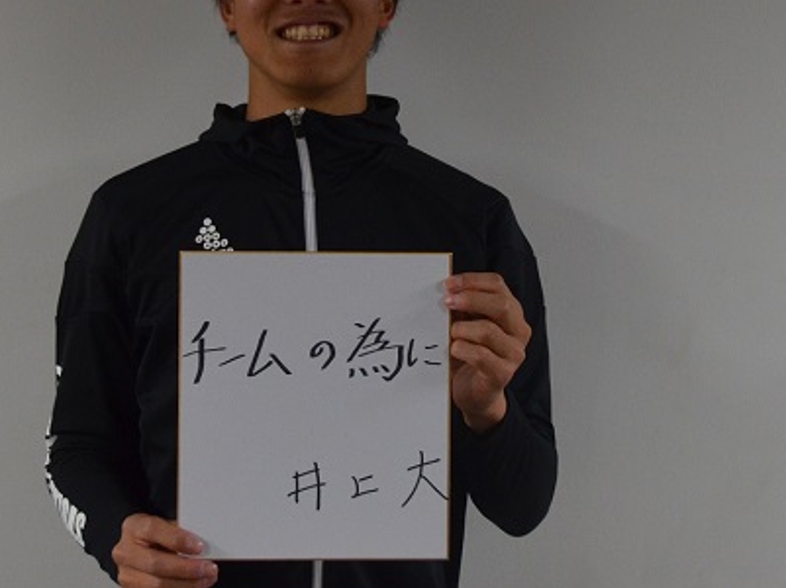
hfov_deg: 21.3
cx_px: 378
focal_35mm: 92
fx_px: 2087
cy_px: 127
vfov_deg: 15.9
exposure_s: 1/160
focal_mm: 32
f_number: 4
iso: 1600
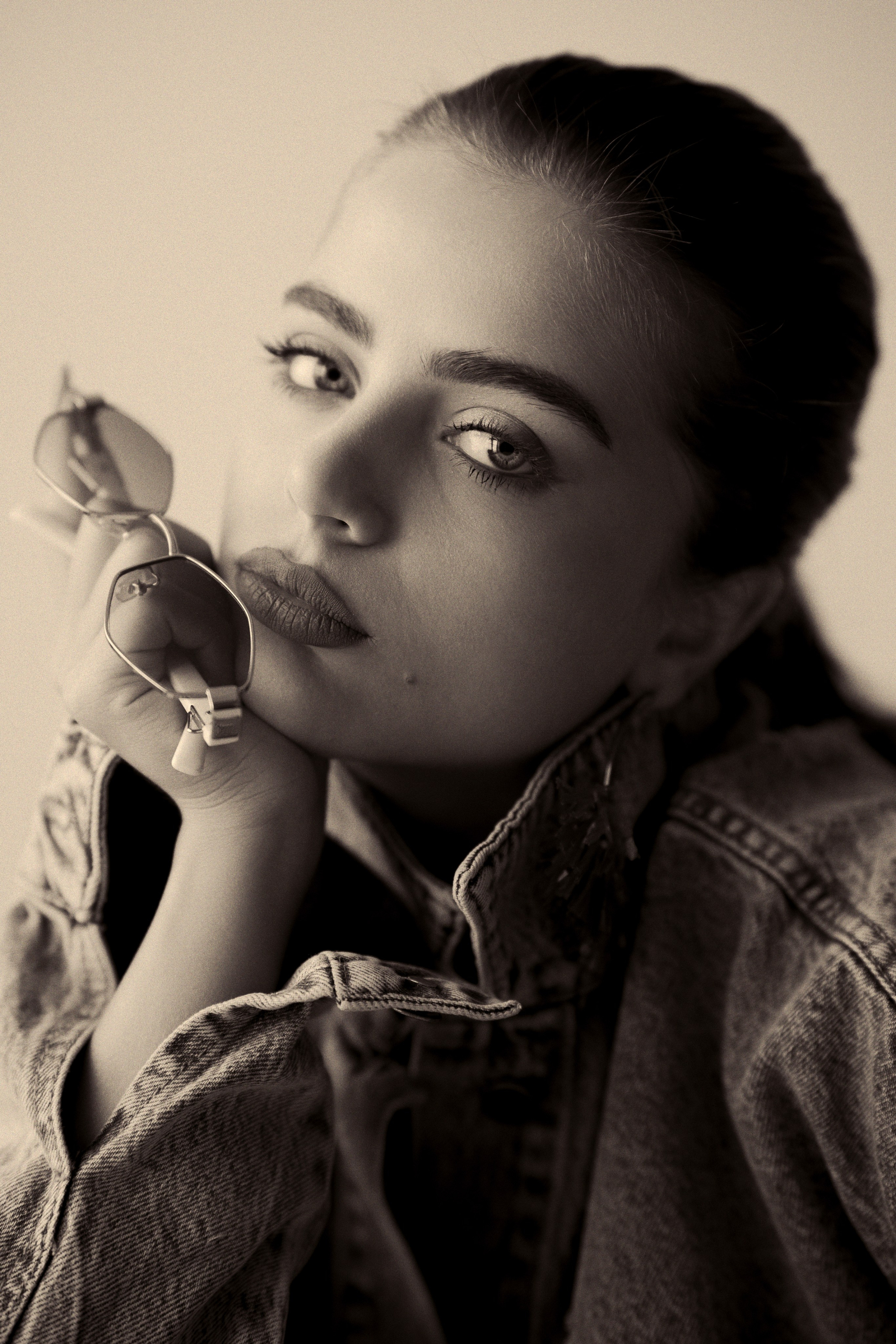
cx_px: 448
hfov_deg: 16.1
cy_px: 672
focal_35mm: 85
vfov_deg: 23.9
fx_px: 3173
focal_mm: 85
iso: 250
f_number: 2.2
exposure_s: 1/200
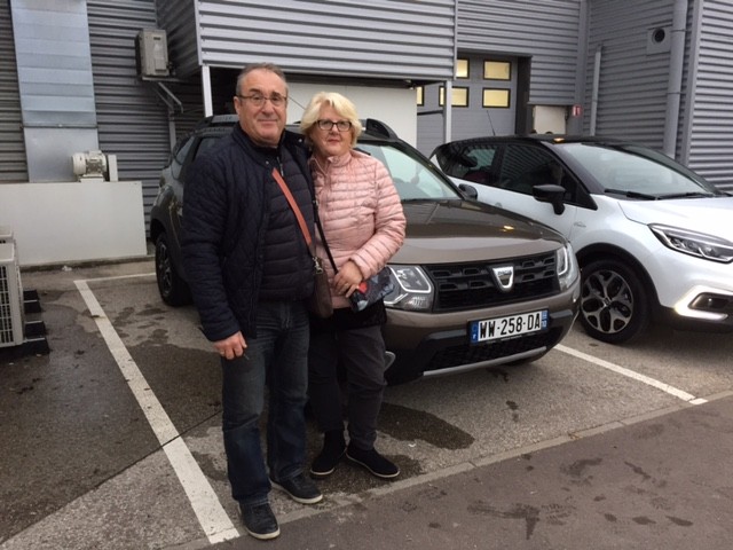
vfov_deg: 48.2
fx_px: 614
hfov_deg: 61.7
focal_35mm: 29
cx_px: 366
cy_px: 275
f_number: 2.2
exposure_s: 1/33
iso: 100
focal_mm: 4.15
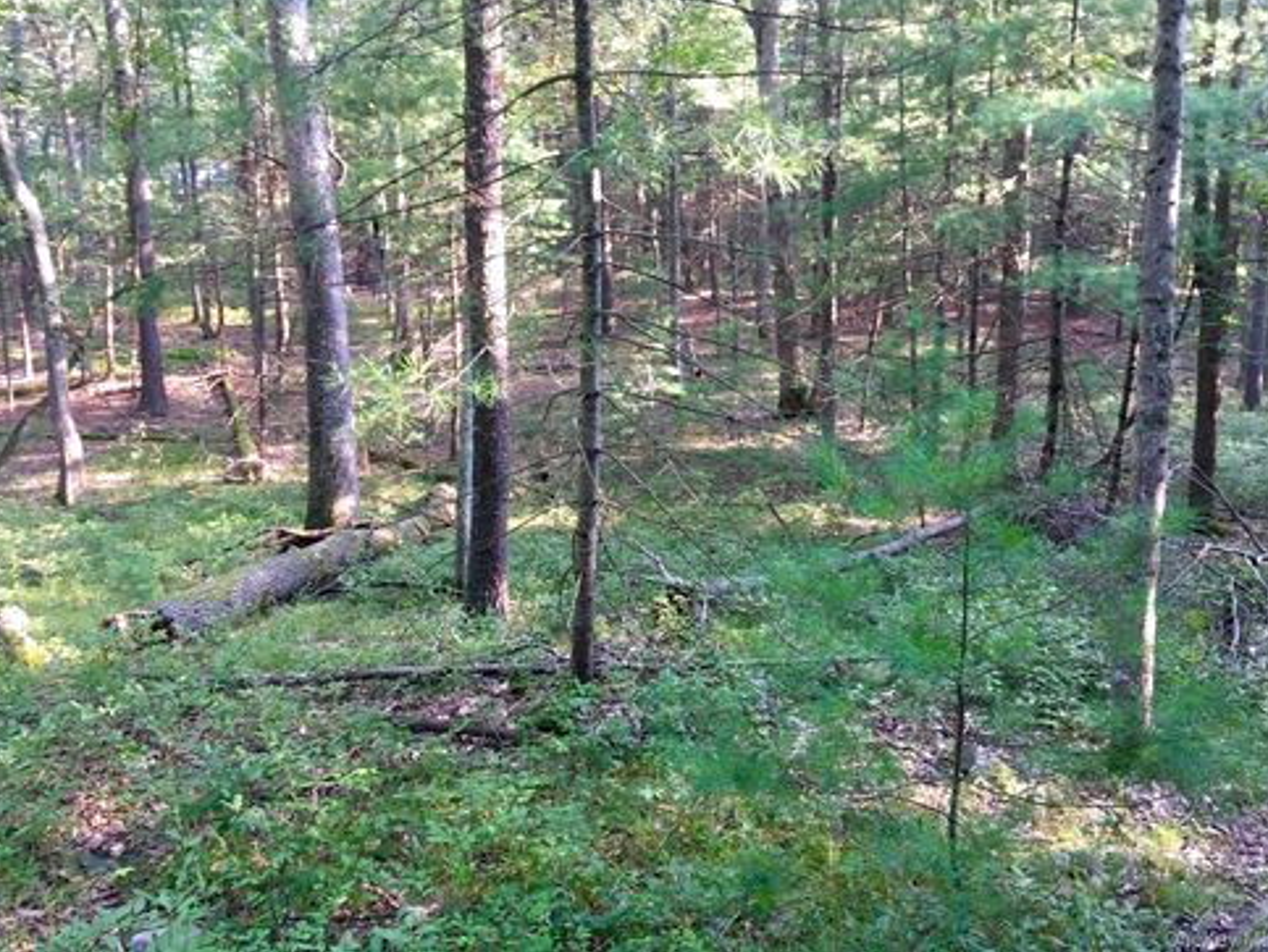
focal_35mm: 30
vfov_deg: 46.8
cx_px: 638
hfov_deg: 59.9
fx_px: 1100
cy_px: 463
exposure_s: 1/30
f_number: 2.2
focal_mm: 4.15
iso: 50
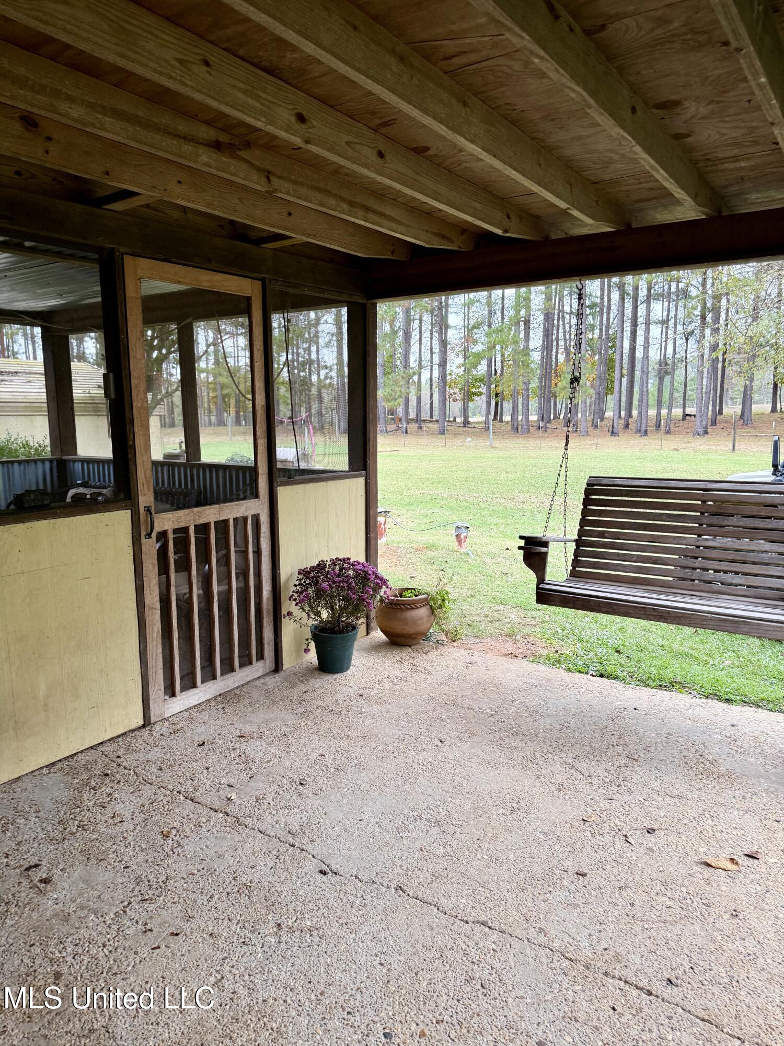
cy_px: 523
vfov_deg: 71.6
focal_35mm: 24
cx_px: 392
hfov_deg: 56.8
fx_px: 725
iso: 160
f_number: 1.78
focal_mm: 6.76
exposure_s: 1/60
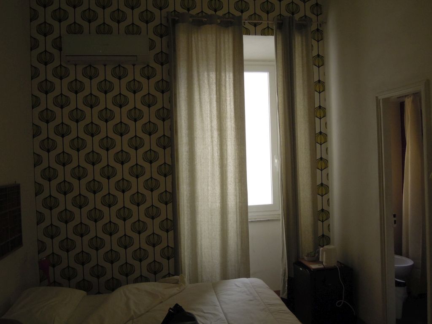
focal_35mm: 35
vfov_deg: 40.7
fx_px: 437
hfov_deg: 52.6
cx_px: 216
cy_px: 162
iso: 400
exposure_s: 1/60
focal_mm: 6.3
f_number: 2.5
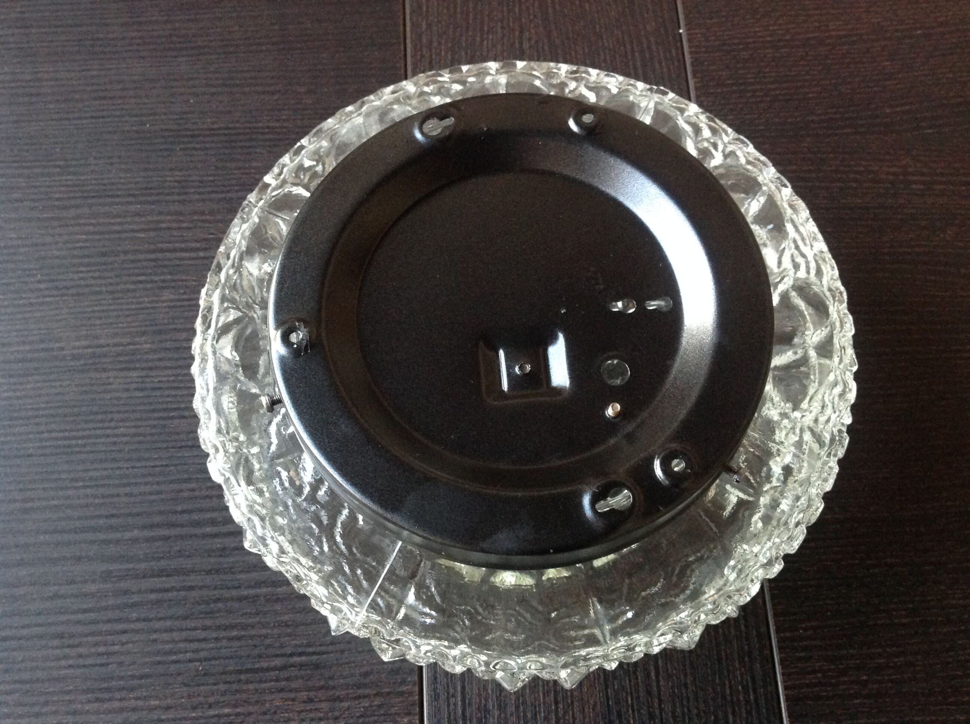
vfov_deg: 40.6
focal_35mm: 35
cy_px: 362
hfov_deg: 52.7
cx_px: 485
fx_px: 979
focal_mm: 4.28
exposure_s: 1/17
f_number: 2.4
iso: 320
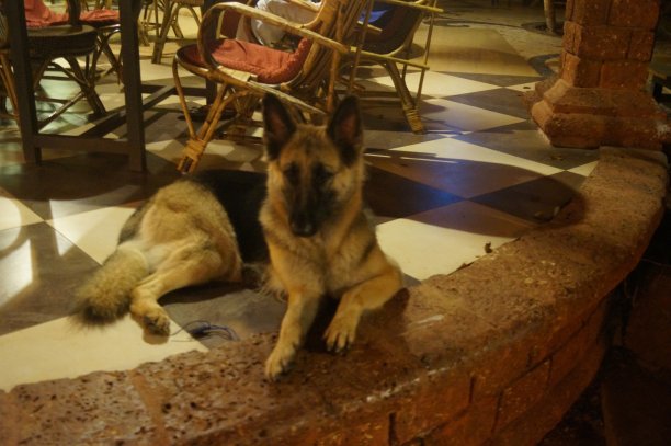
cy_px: 223
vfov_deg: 36.8
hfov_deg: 53.2
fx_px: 670
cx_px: 336
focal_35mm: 36
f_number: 4
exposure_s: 1/2
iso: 3200
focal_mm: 24
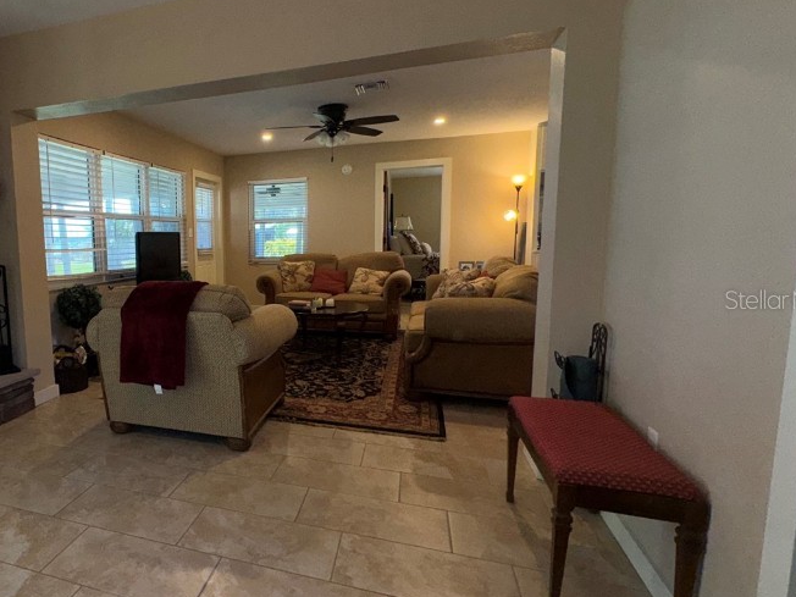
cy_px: 299
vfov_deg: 61.1
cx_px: 215
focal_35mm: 22
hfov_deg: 72.0
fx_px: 506
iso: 80
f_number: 2.2
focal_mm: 2.22
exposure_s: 1/112
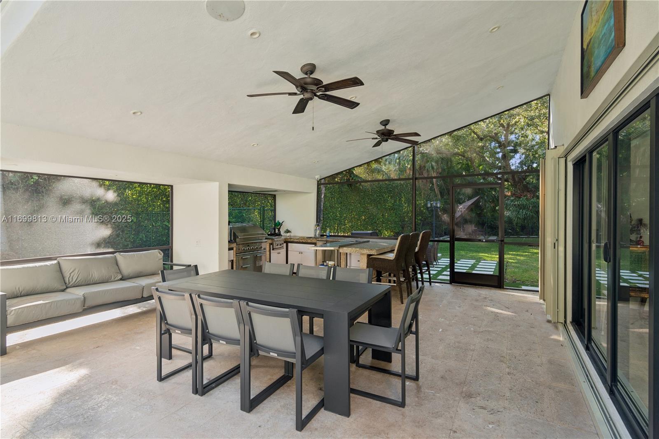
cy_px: 220
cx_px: 330
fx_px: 329
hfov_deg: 90.0
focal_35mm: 18
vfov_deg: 67.4
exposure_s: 1/13
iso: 200
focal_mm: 18
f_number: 8
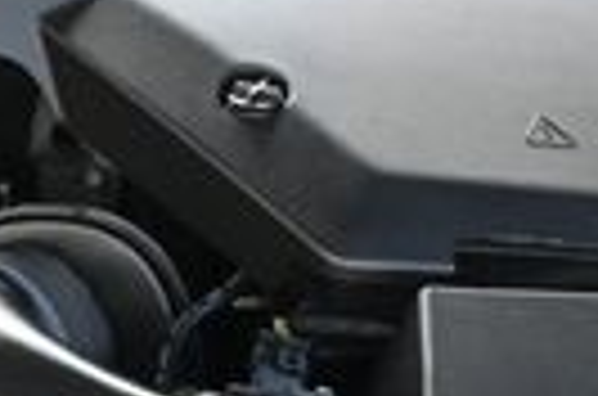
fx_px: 2695
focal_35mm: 163
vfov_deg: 8.2
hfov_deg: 11.9
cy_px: 603
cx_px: -373
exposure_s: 1/200
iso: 400
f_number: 4
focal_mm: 22.5
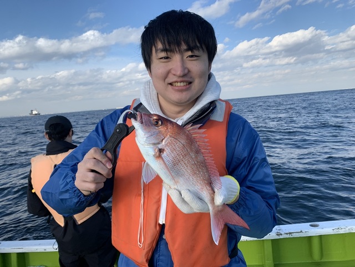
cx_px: 178
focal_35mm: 26
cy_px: 134
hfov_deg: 67.3
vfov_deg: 53.1
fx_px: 267
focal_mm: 4.25
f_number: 1.8
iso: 25
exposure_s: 1/1205
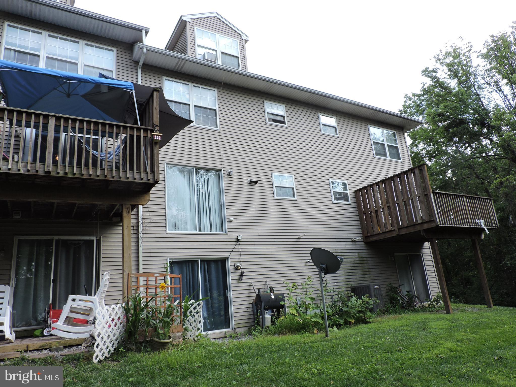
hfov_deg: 71.6
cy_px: 194
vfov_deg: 56.8
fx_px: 358
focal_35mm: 24
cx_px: 258
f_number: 3
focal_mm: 4.3
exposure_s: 1/400
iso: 100
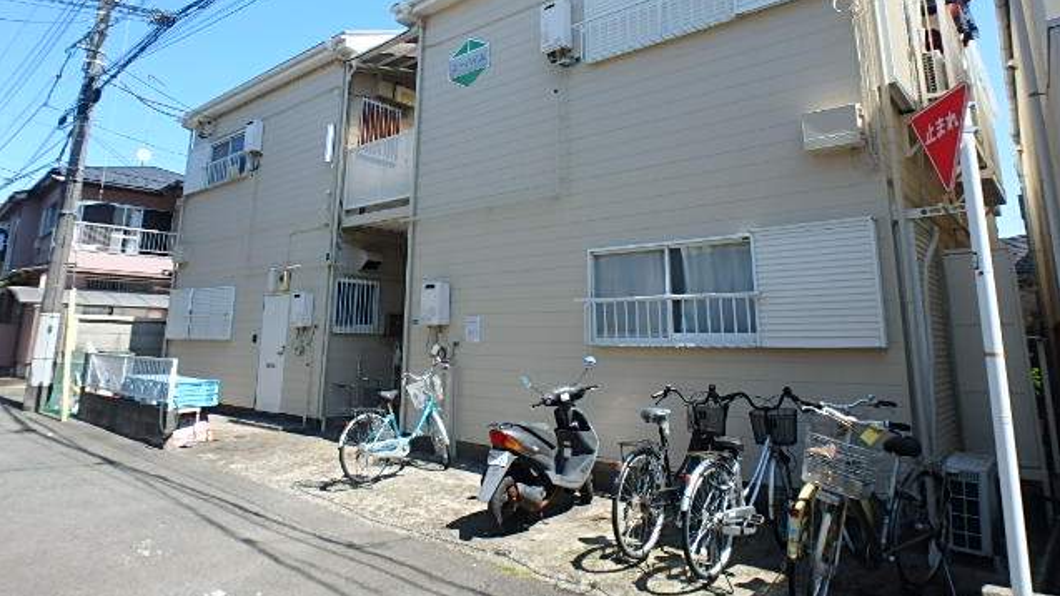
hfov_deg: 78.7
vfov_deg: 48.8
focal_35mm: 23
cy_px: 208
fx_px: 646
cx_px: 529
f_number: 3.5
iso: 125
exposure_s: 1/640
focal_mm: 3.7
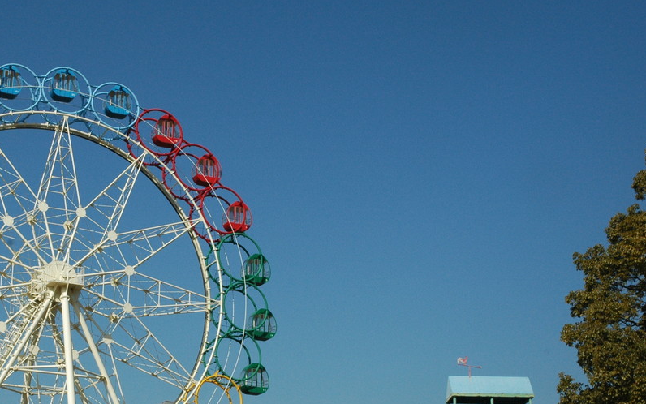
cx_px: 183
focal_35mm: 67
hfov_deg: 30.3
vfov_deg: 19.3
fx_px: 1176
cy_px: 310
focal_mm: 29
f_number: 11
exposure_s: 1/640
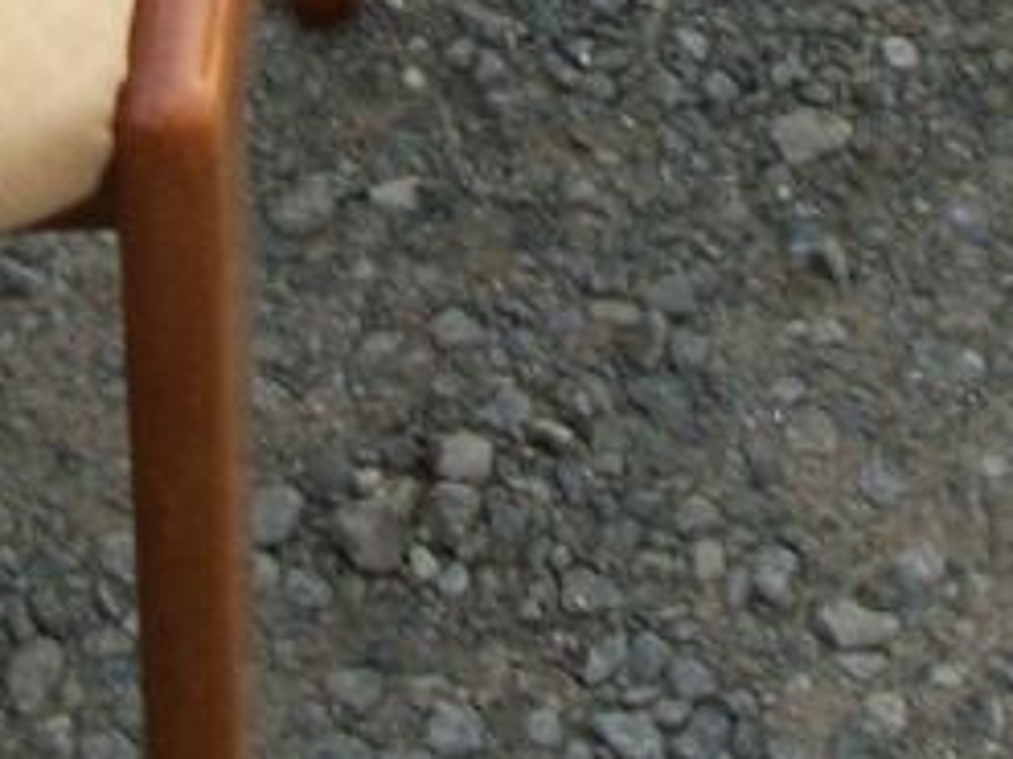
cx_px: 463
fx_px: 4855
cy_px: -1001
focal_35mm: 166
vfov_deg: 8.3
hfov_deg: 11.9
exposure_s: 1/100
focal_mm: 5.7
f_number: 8.8
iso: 80
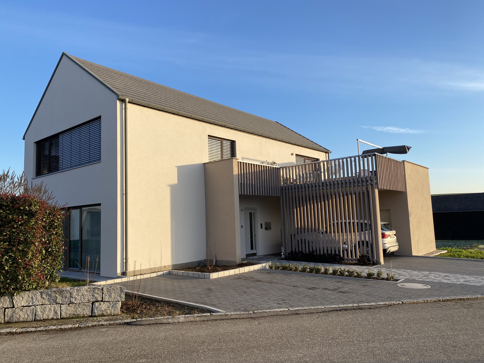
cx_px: 242
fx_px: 364
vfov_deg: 53.1
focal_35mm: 26
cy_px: 182
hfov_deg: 67.3
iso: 32
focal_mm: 4.25
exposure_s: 1/1072
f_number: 1.8
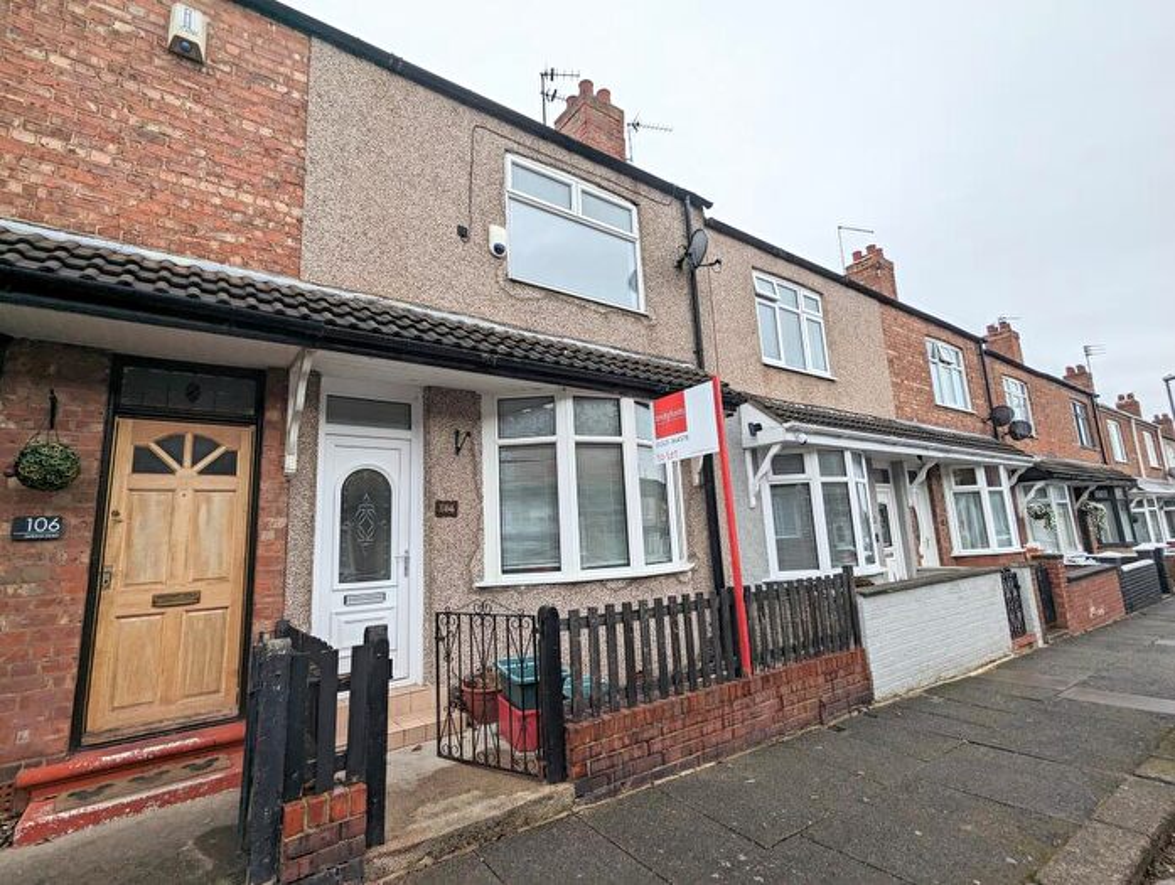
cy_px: 442
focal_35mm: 16
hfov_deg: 94.4
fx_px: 544
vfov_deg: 78.3
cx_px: 588
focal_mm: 2.35
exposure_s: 1/241
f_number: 2.2
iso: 52
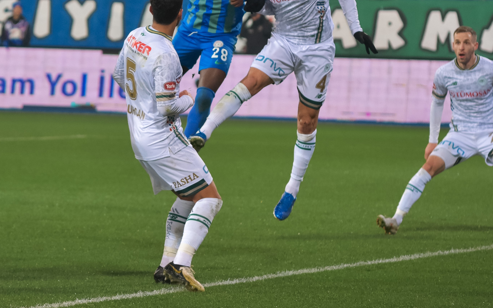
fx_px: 4582
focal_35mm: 341
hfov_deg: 6.2
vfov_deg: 3.8
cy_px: 29
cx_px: 169
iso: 1000
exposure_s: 1/1000
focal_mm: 102
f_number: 2.8
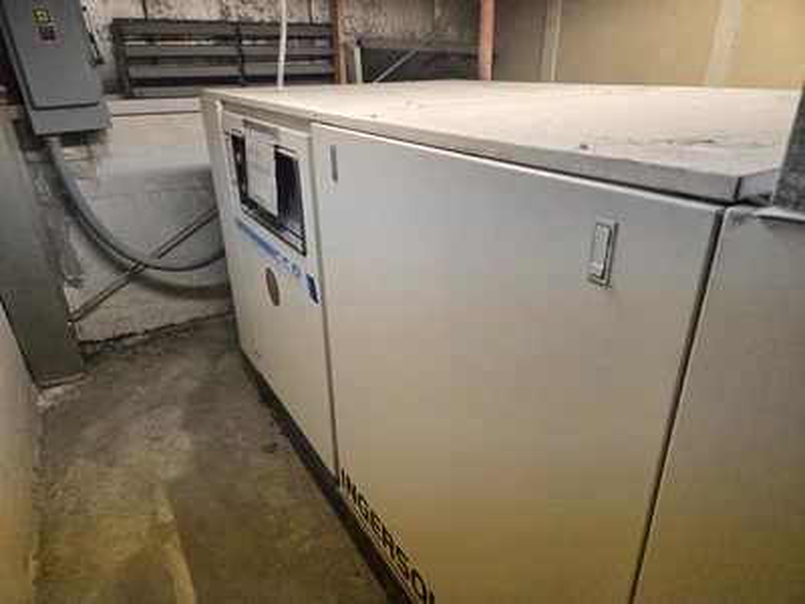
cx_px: 402
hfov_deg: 73.9
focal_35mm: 23
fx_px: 535
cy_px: 302
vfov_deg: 58.9
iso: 500
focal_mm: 5.4
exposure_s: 1/120
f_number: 1.8
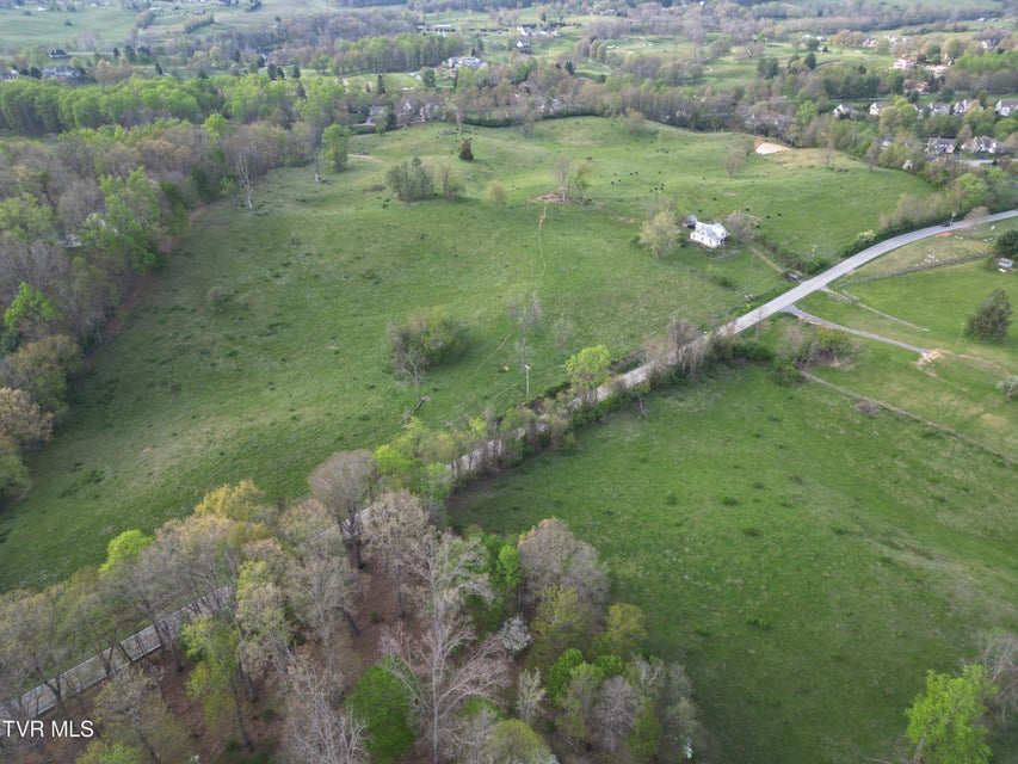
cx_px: 509
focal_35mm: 24
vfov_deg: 56.8
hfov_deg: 71.6
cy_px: 382
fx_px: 706
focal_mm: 6.72
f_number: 1.7
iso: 100
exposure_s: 1/240
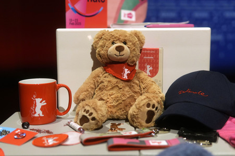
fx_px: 294
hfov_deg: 43.6
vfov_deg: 29.8
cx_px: 118
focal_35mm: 45
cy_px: 78
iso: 640
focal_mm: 30
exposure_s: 1/800
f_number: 2
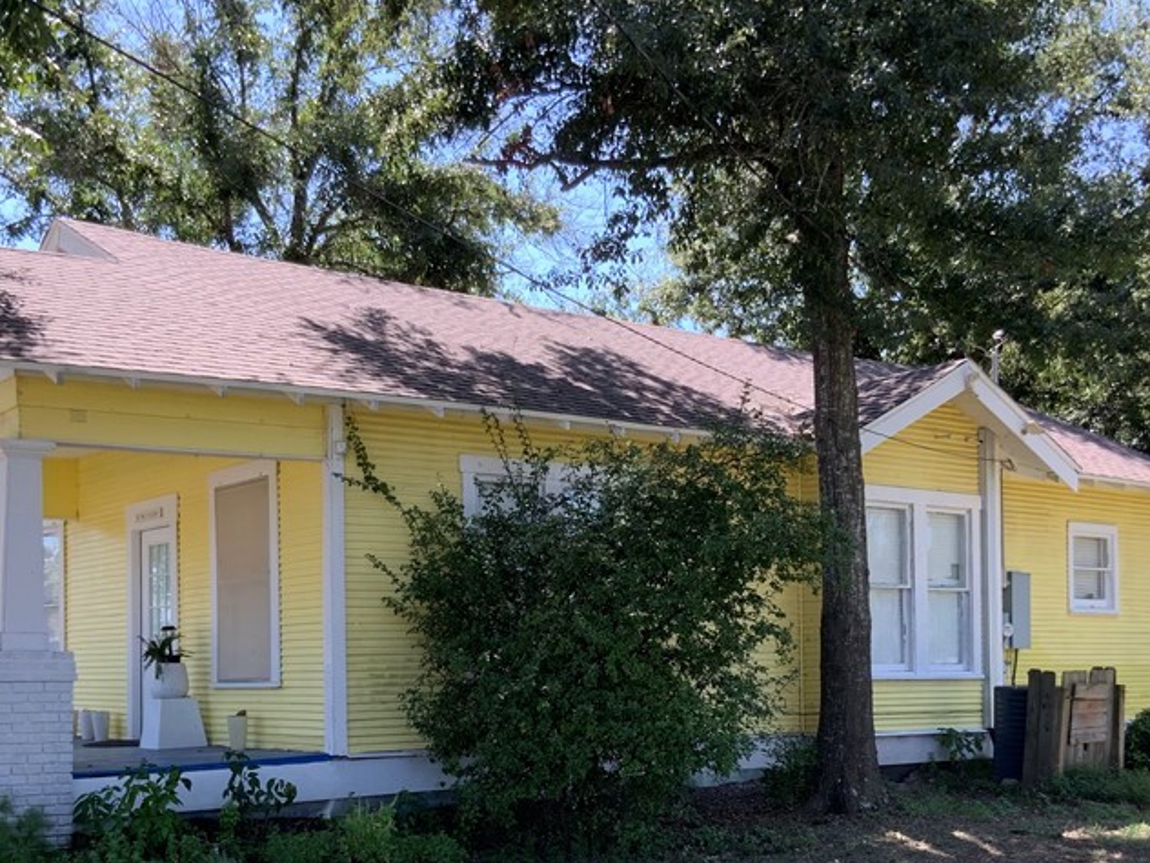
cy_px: 661
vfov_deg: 30.3
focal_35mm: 47
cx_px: 568
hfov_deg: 40.4
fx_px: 1561
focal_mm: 3
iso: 16
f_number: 1.8
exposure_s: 1/264
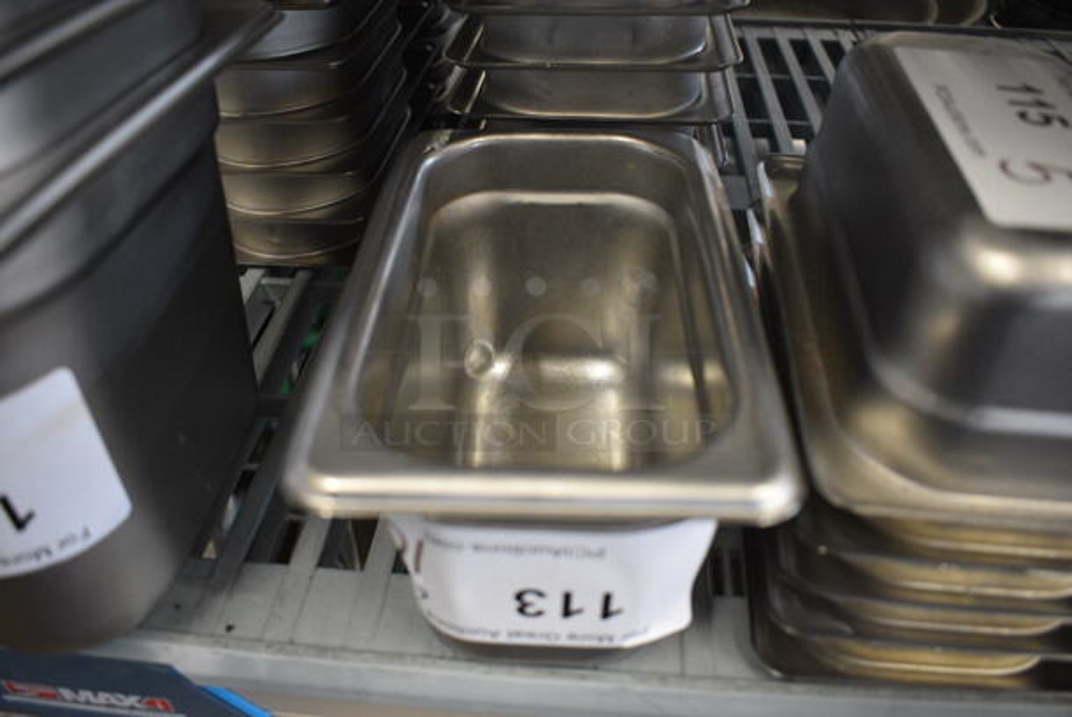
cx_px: 536
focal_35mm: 27
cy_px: 358
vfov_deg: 48.0
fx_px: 805
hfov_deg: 67.3
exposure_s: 1/125
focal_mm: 18
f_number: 3.5
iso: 2000
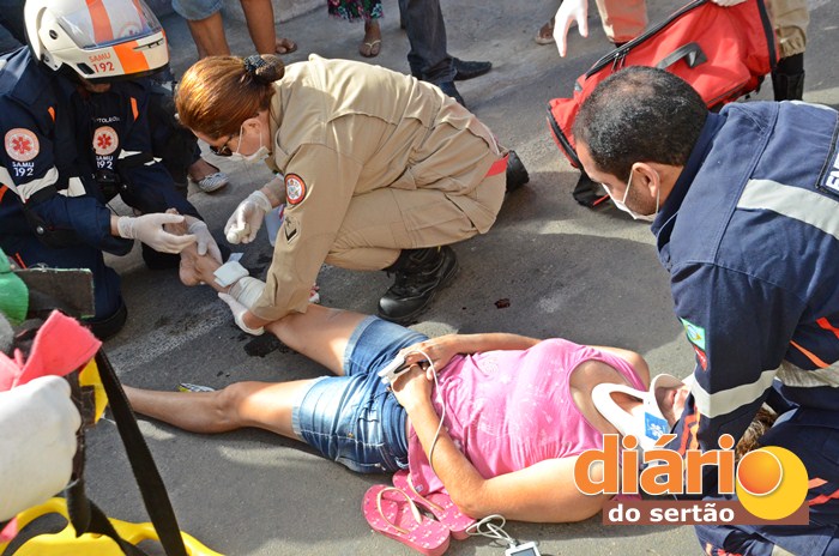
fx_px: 1047
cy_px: 278
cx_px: 420
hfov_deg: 43.7
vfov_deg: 29.8
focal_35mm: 45
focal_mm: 30
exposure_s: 1/640
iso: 2000
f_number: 13
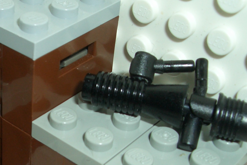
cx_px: 14
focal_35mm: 82
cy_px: 111
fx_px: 563
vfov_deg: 16.6
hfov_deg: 23.9
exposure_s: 1/60
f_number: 4.3
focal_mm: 5.8
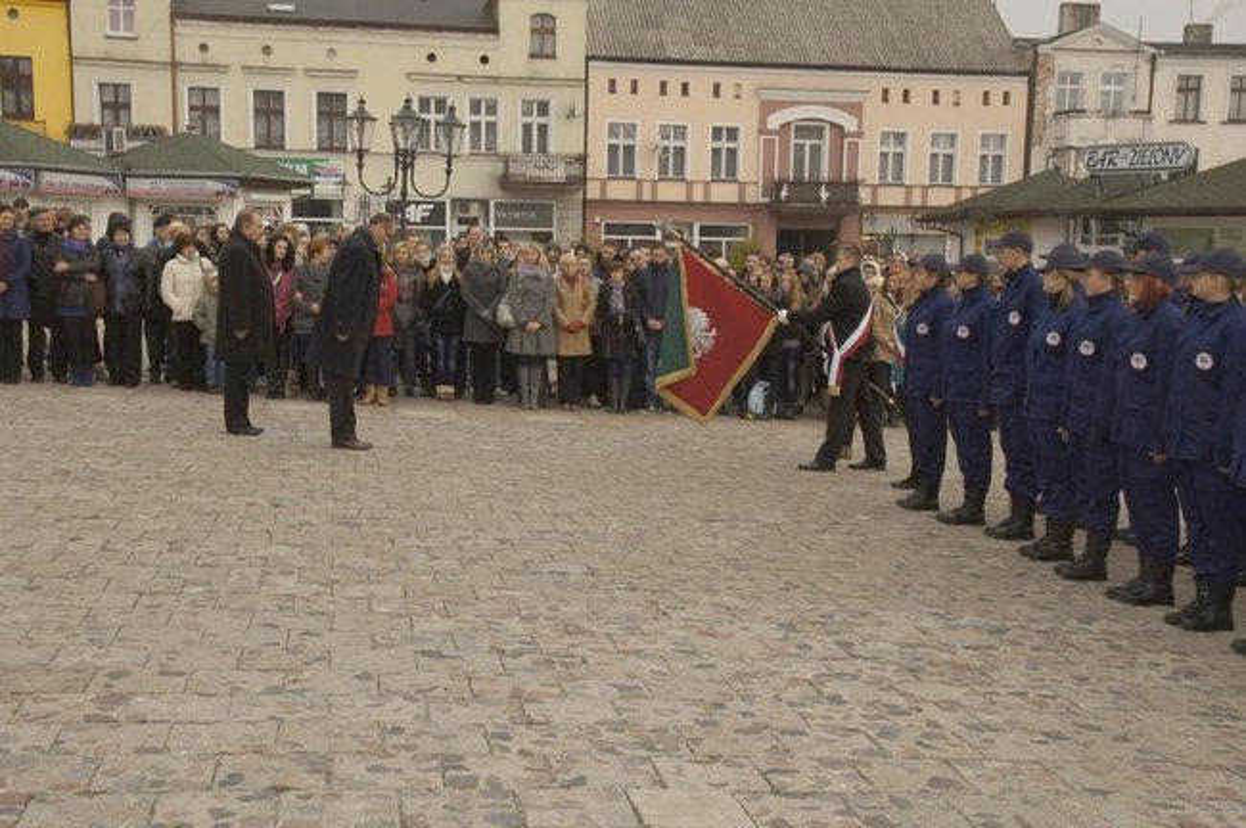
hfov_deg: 43.6
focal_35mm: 45
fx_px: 1556
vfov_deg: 29.8
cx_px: 623
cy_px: 414
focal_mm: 30
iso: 400
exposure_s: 1/160
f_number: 13
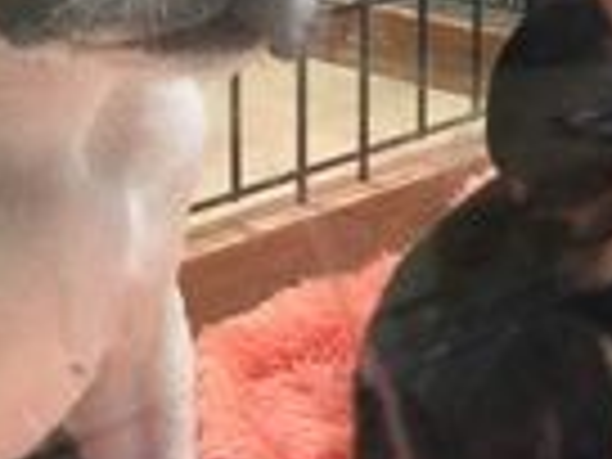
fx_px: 1803
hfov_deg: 18.9
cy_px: -45
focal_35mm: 102
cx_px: 58
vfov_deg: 14.2
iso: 50
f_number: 2.2
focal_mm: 4.15
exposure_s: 1/30
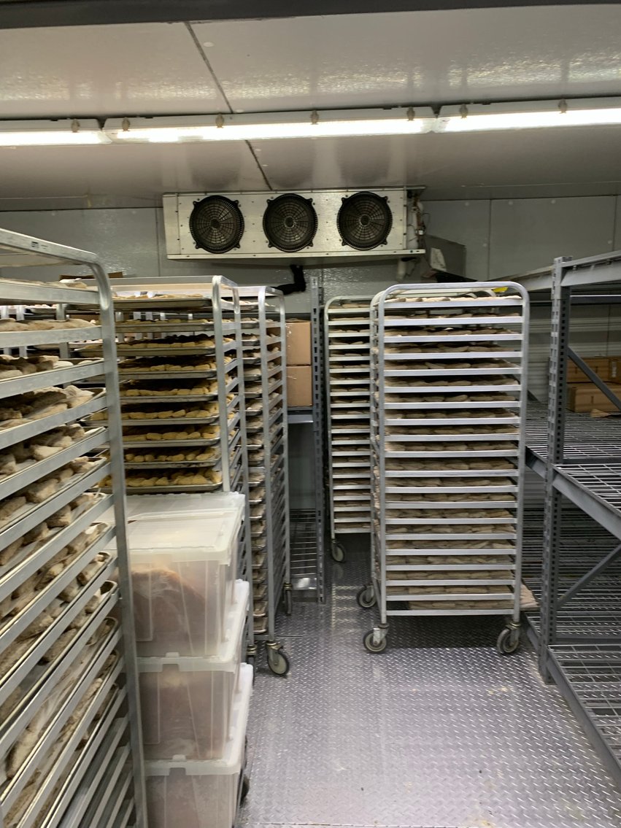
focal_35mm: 26
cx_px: 310
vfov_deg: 67.3
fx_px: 622
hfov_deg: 53.1
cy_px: 414
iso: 100
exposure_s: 1/60
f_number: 1.8
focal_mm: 4.25
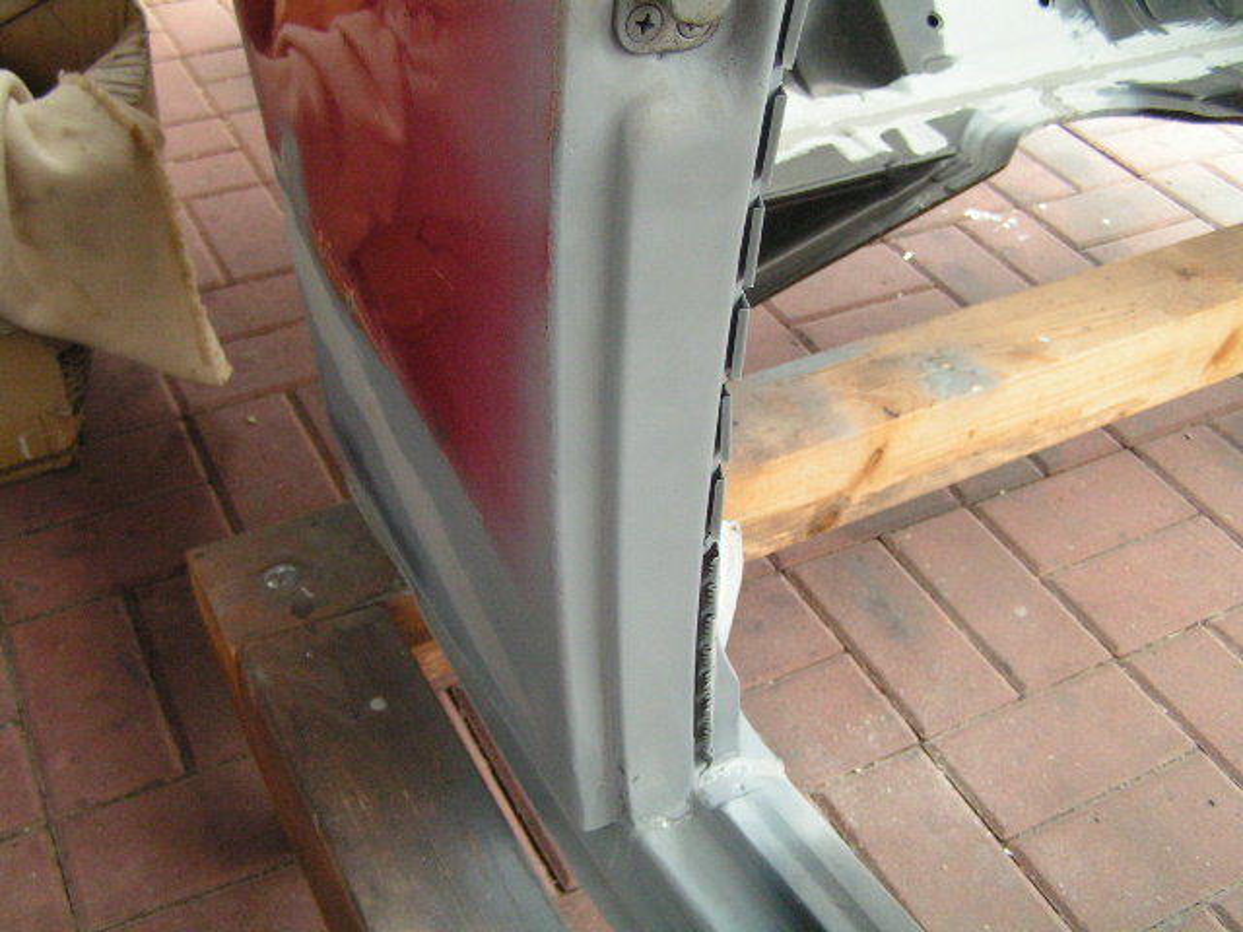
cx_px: 622
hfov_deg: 49.0
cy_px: 466
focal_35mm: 38
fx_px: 1365
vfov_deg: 37.7
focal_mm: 6.3
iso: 200
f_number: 2.8
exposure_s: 1/25
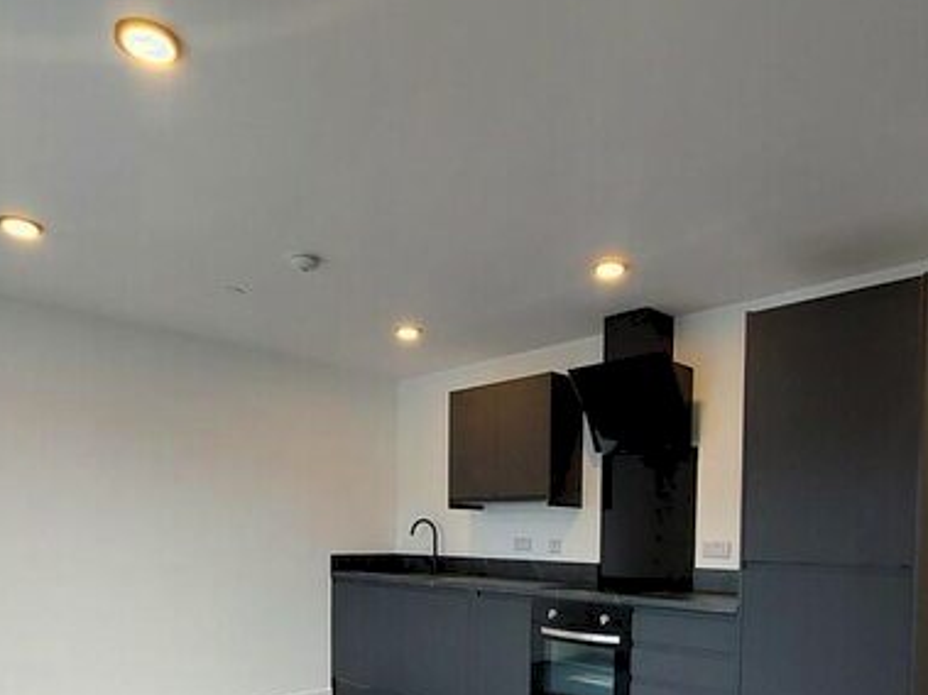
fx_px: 643
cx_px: 482
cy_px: 564
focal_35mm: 24
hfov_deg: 71.6
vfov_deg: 52.8
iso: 160
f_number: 2.2
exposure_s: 1/60
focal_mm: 1.74
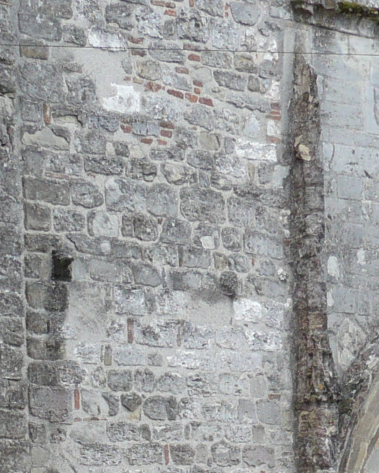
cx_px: 193
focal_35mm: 140
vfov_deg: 13.3
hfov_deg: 11.0
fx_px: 1962
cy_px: 605
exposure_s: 1/160
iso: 100
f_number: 2.8
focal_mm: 5.8
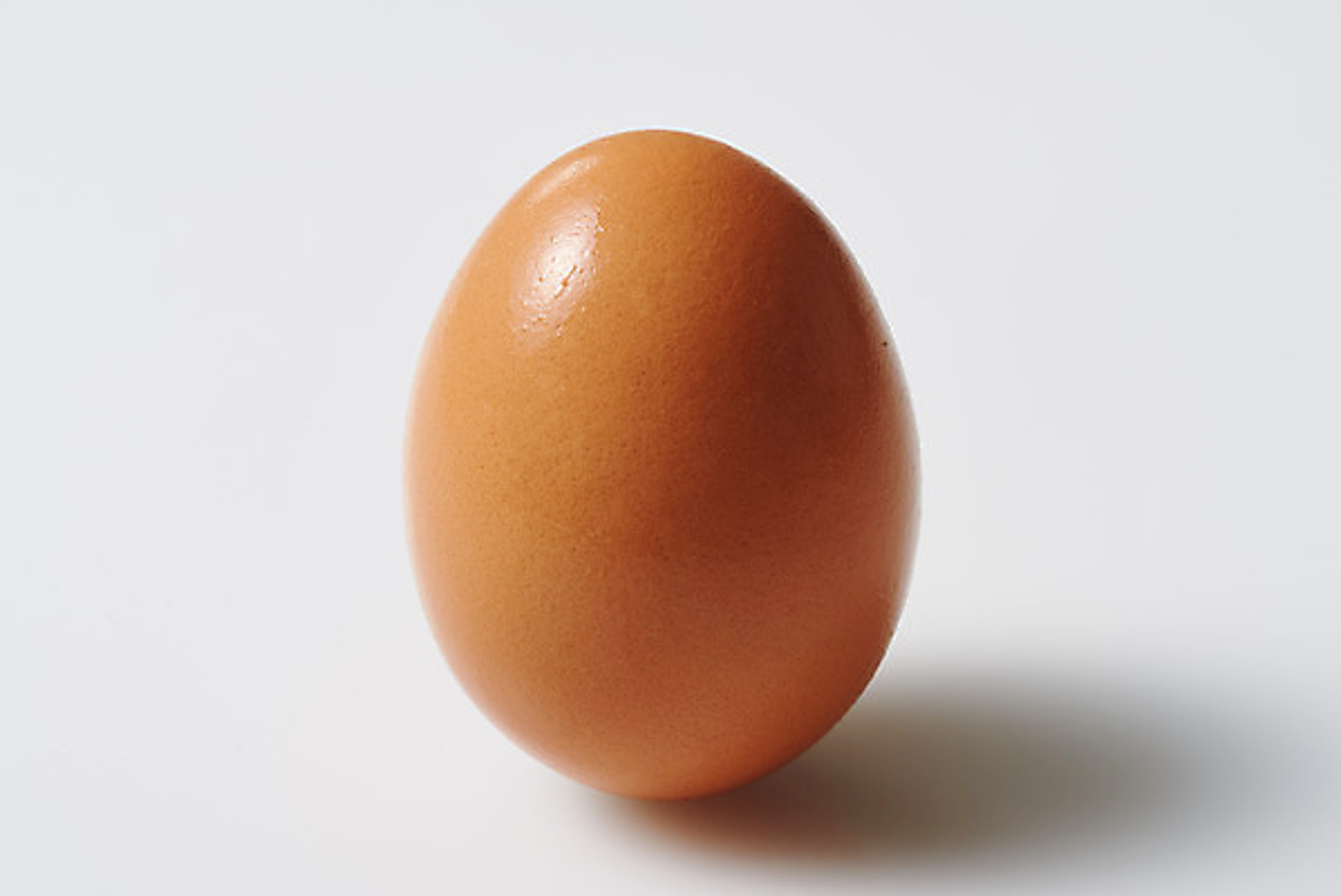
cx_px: 670
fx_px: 3913
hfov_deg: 19.4
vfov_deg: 13.1
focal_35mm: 105
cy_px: 448
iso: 100
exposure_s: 1/125
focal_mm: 105
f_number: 20
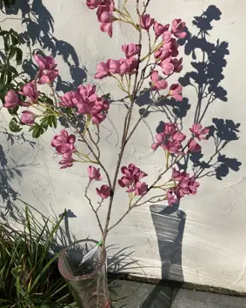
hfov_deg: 44.5
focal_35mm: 33
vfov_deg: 54.1
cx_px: 127
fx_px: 300
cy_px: 134
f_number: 1.8
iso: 20
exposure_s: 1/2088
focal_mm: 3.99
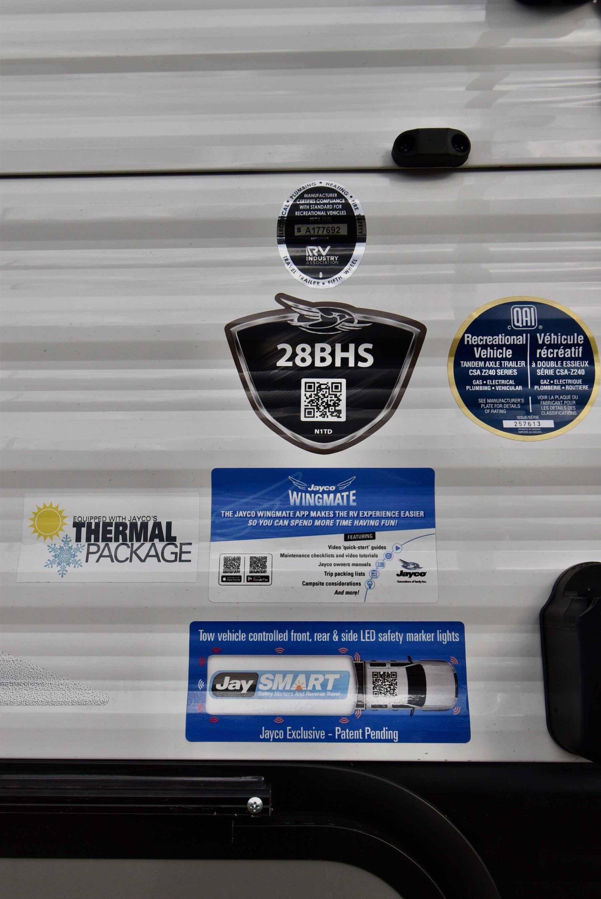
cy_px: 450
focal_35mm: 30
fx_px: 750
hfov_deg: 43.7
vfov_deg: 61.9
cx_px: 300
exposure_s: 1/320
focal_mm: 20
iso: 200
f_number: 8
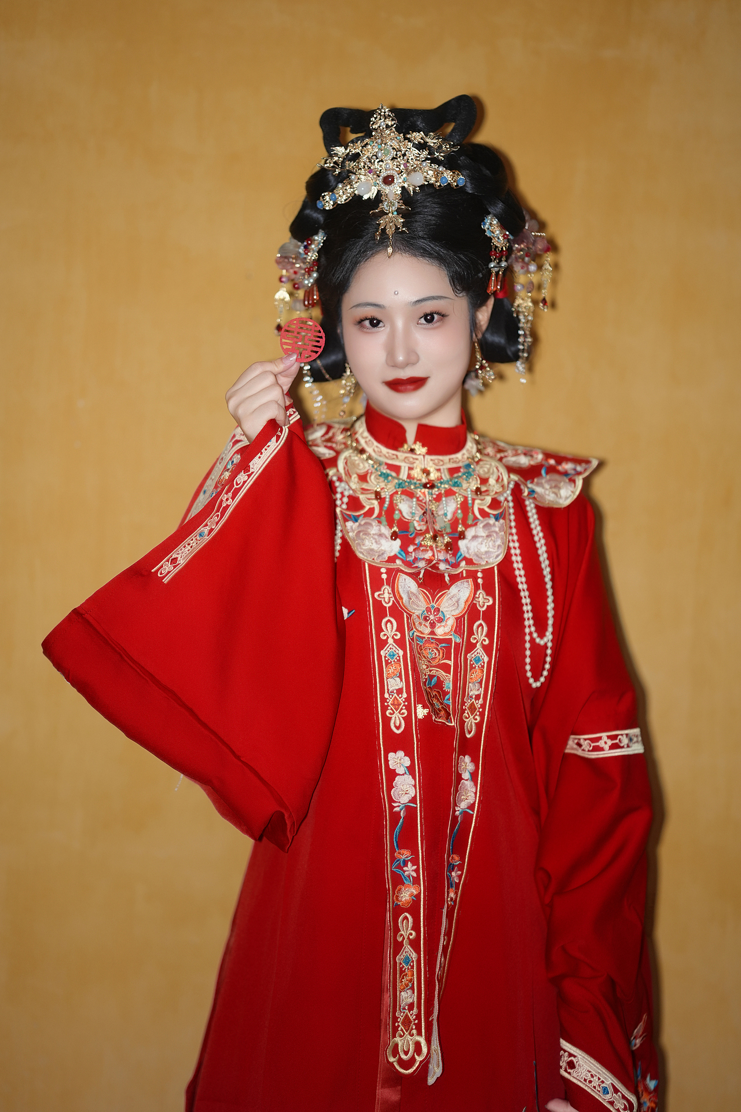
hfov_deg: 16.1
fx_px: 2624
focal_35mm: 85
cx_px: 370
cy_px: 556
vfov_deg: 23.9
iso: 400
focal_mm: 85
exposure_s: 1/125
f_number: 1.4
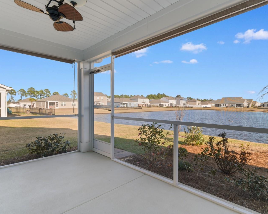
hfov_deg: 86.0
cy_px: 101
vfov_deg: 73.8
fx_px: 143
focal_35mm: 18
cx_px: 150
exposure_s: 1/80
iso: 100
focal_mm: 10
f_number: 4.5
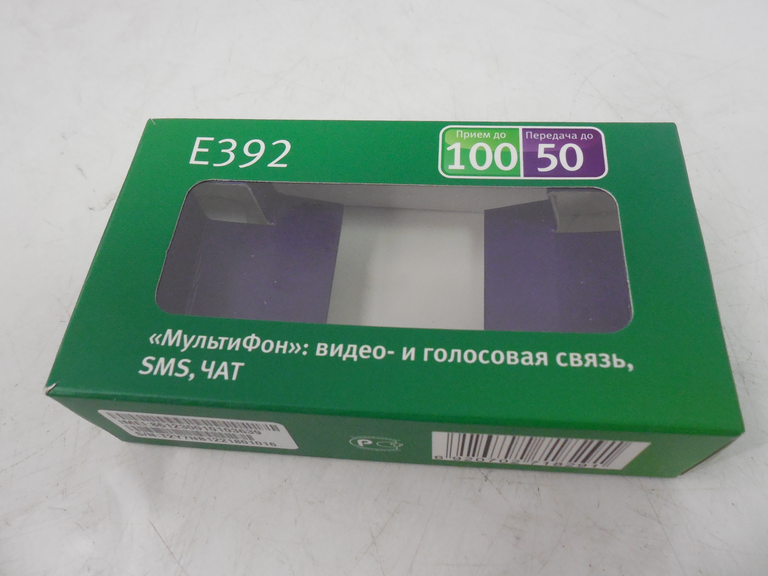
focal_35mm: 26
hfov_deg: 67.3
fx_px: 577
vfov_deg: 53.1
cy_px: 288
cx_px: 384
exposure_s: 1/125
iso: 800
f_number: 3.5
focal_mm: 4.6
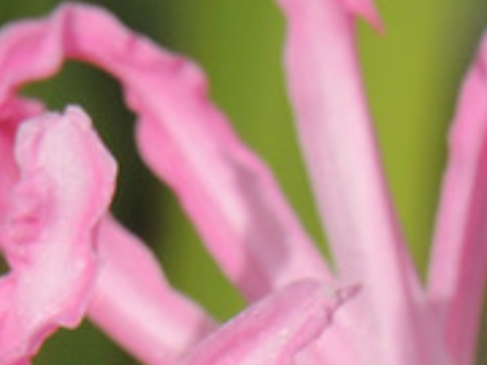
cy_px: 668
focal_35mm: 3327
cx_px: 414
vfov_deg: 0.4
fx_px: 46806
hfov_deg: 0.6
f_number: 8
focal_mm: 133.7
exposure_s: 1/400
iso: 100
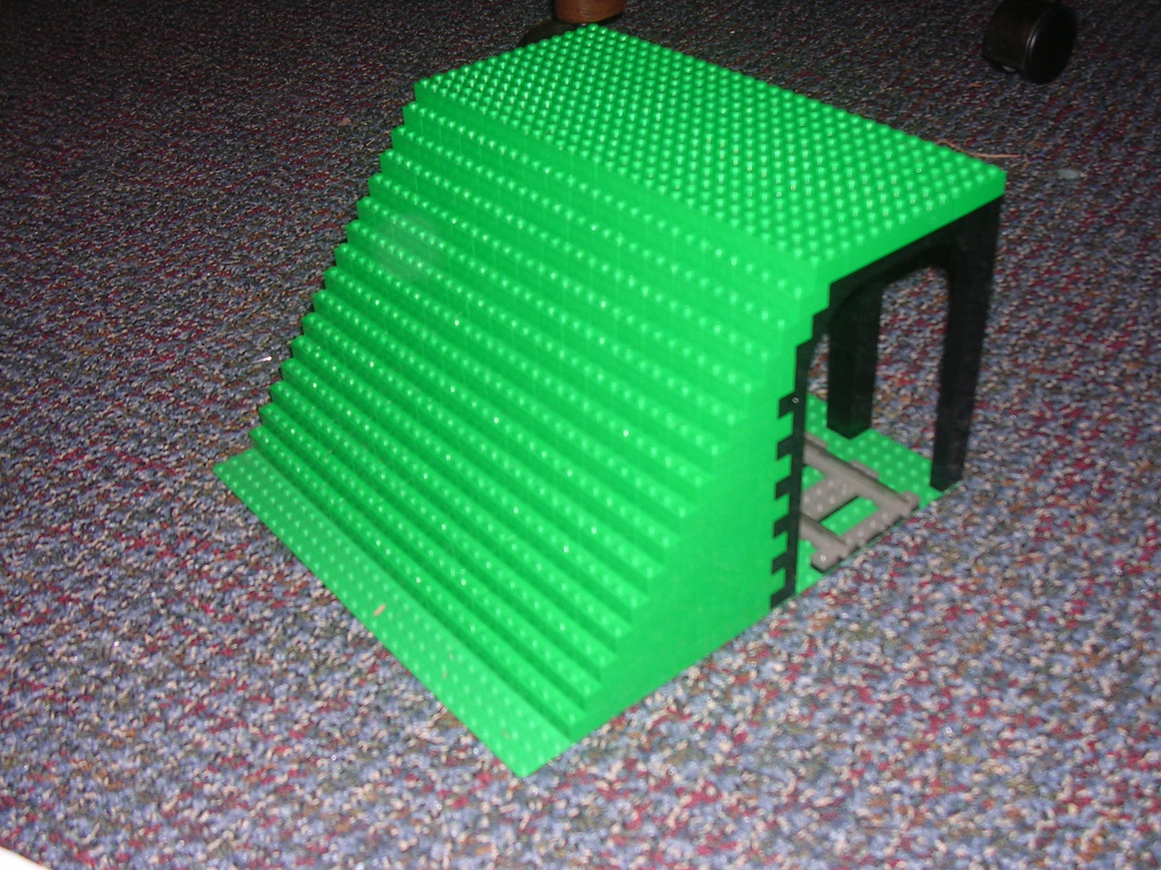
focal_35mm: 38
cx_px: 580
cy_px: 435
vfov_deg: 37.7
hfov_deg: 49.0
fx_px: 1274
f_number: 2.8
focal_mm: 5.8
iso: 100
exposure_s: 1/60.1
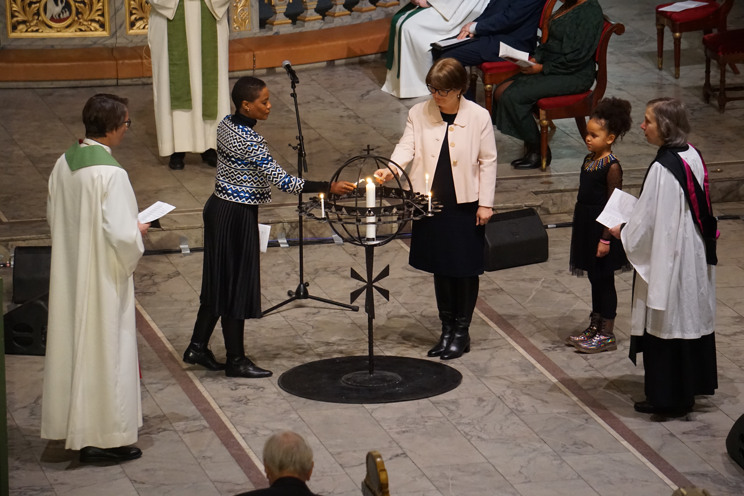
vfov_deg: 7.2
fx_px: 3937
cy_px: 248
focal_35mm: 190
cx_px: 372
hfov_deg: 10.8
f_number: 5.6
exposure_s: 1/50
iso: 3200
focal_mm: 127
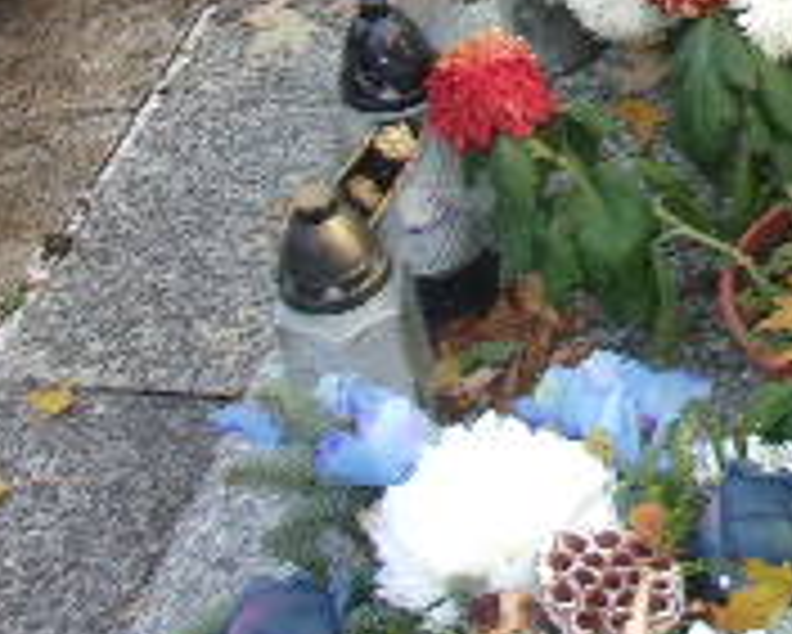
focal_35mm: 96
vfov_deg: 15.5
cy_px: -126
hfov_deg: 18.5
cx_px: 1035
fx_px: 2252
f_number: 3
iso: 80
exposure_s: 1/52
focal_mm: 4.9
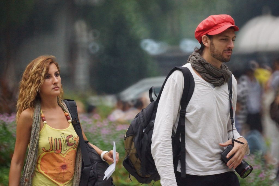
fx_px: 5810
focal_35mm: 750
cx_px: 140
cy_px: 93
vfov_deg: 1.8
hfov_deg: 2.8
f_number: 8
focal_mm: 500
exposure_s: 1/400
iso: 1600
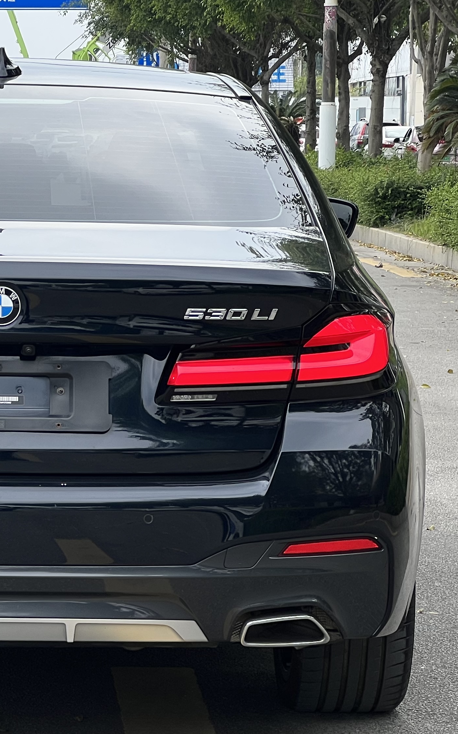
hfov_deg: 8.9
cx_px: 8
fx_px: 2936
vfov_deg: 14.2
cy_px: 450
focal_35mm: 147
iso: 32
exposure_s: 1/216
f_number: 2.8
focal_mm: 9
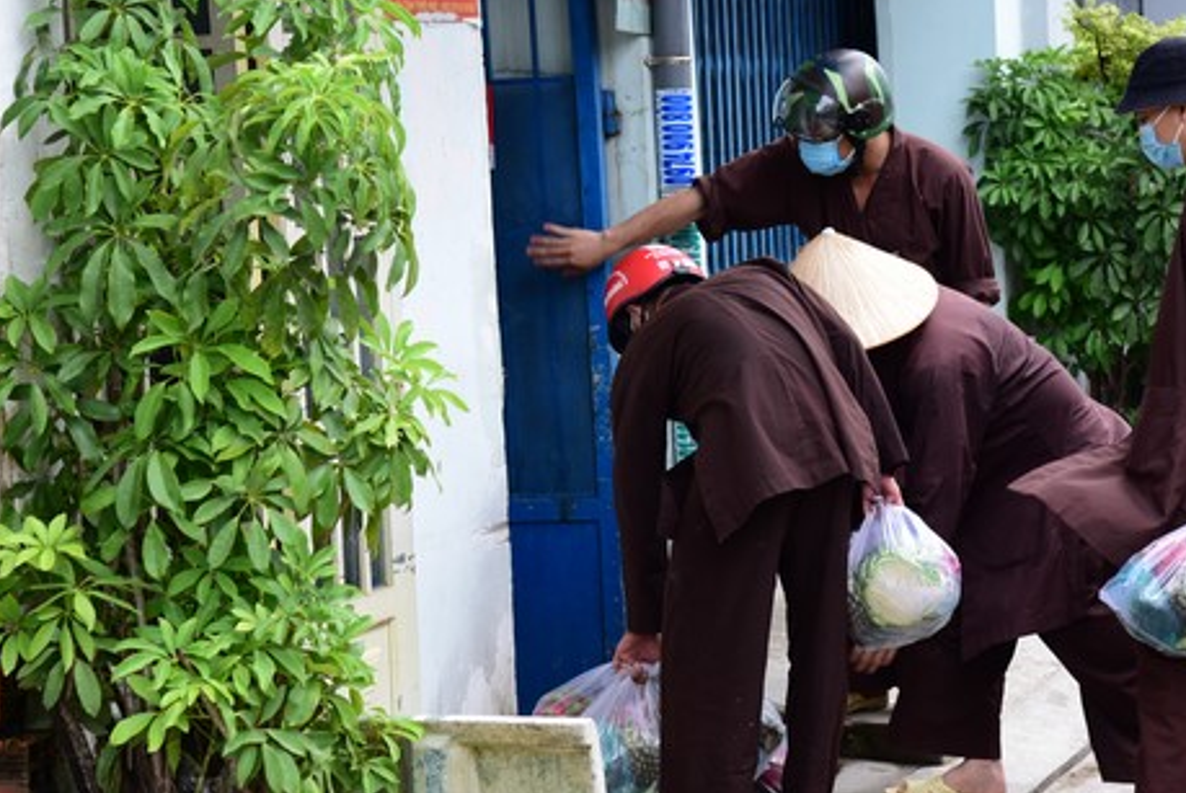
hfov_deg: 17.6
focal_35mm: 116
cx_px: 811
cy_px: 367
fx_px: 3825
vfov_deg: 11.8
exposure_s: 1/125
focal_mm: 82
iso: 320
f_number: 6.3
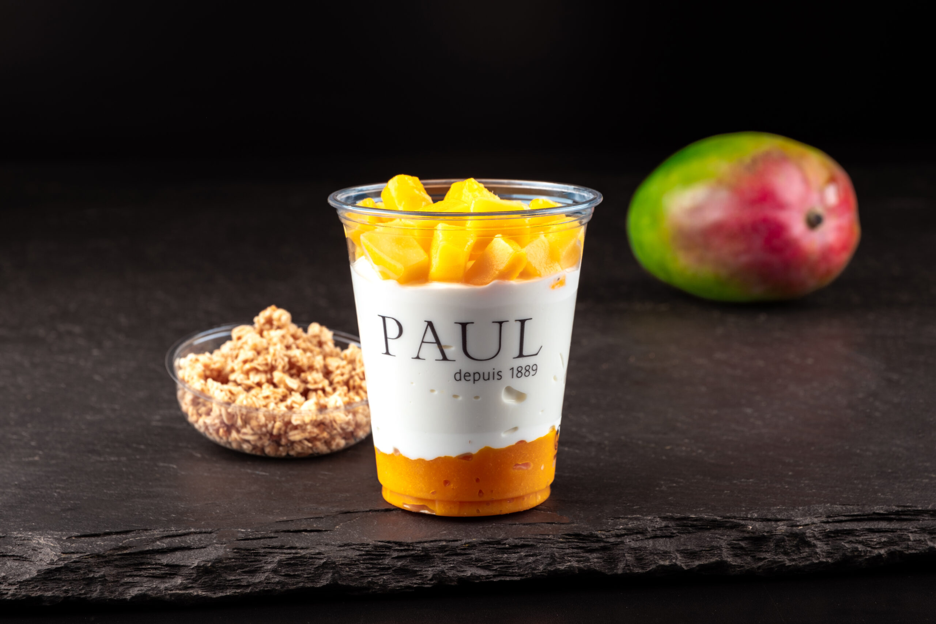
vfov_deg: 16.5
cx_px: 468
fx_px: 2158
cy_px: 312
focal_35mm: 83
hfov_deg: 24.5
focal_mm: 55
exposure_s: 1/200
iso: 125
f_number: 8
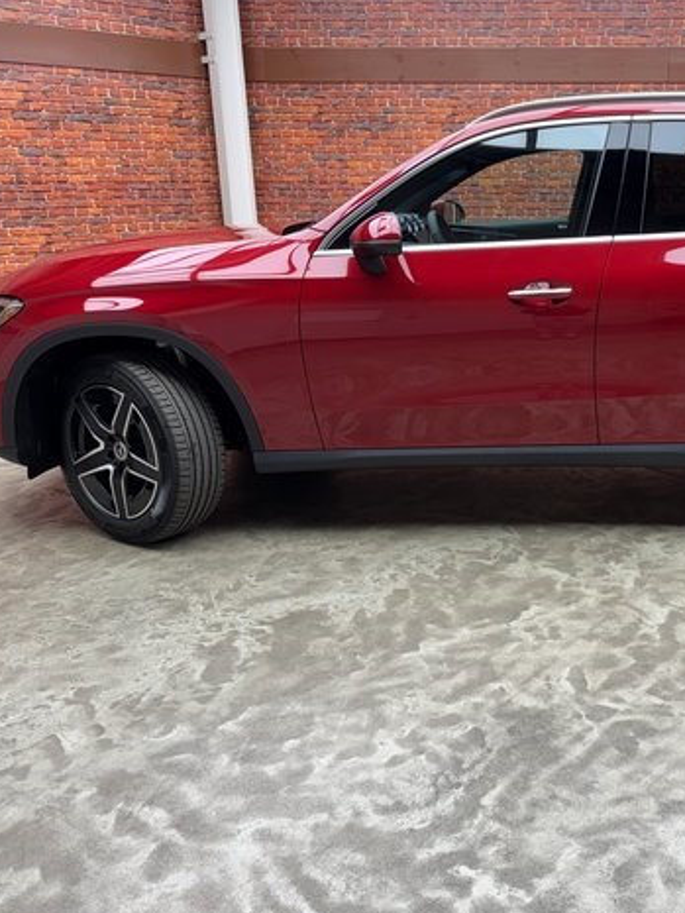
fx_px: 870
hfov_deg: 41.1
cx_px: 552
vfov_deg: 55.3
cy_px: 456
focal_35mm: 33
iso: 64
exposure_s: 1/120
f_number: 1.78
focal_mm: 6.76
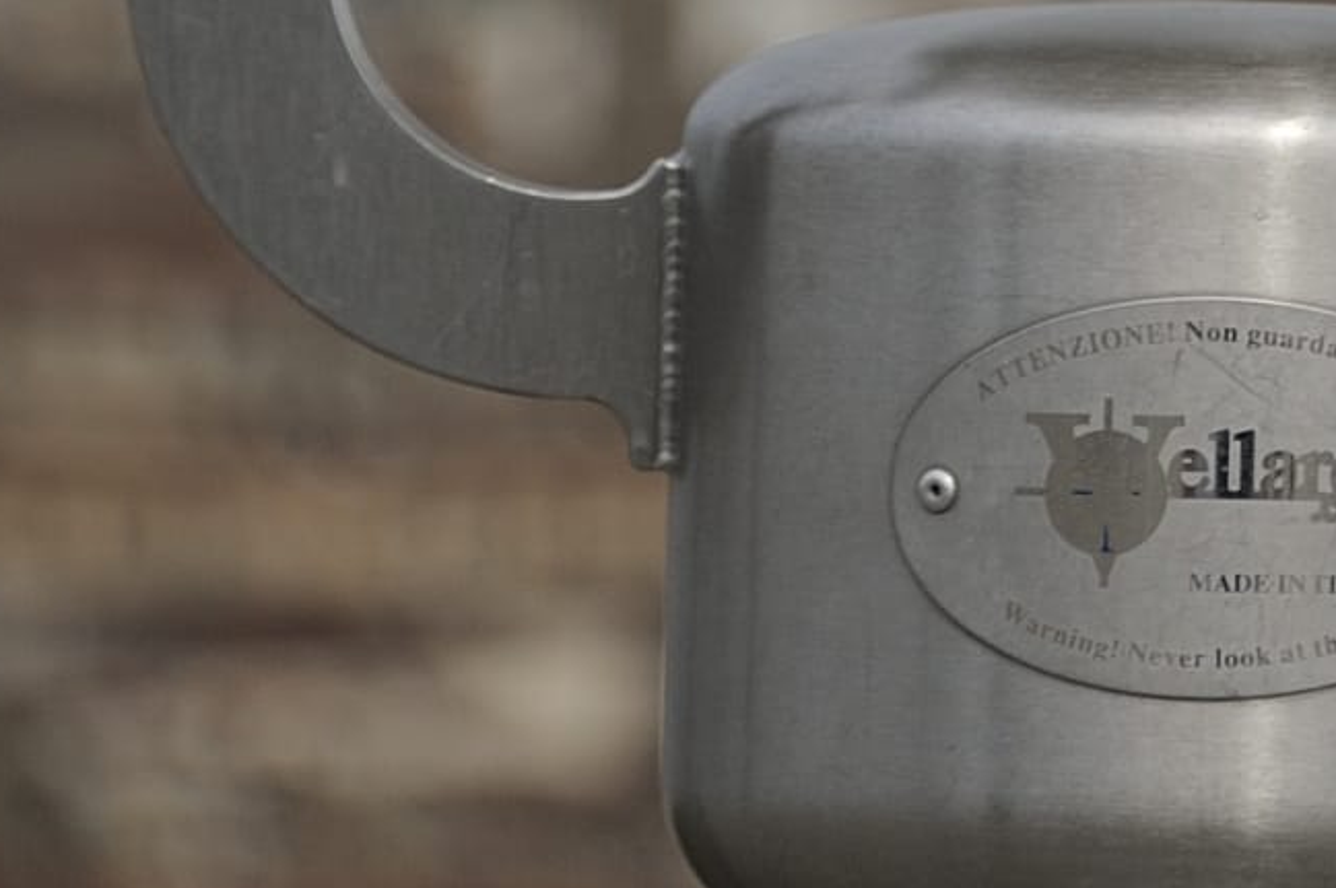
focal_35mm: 733
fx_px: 27181
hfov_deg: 2.8
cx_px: 1658
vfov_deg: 1.9
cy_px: -628
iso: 200
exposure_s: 1/2000
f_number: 5.6
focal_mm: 190
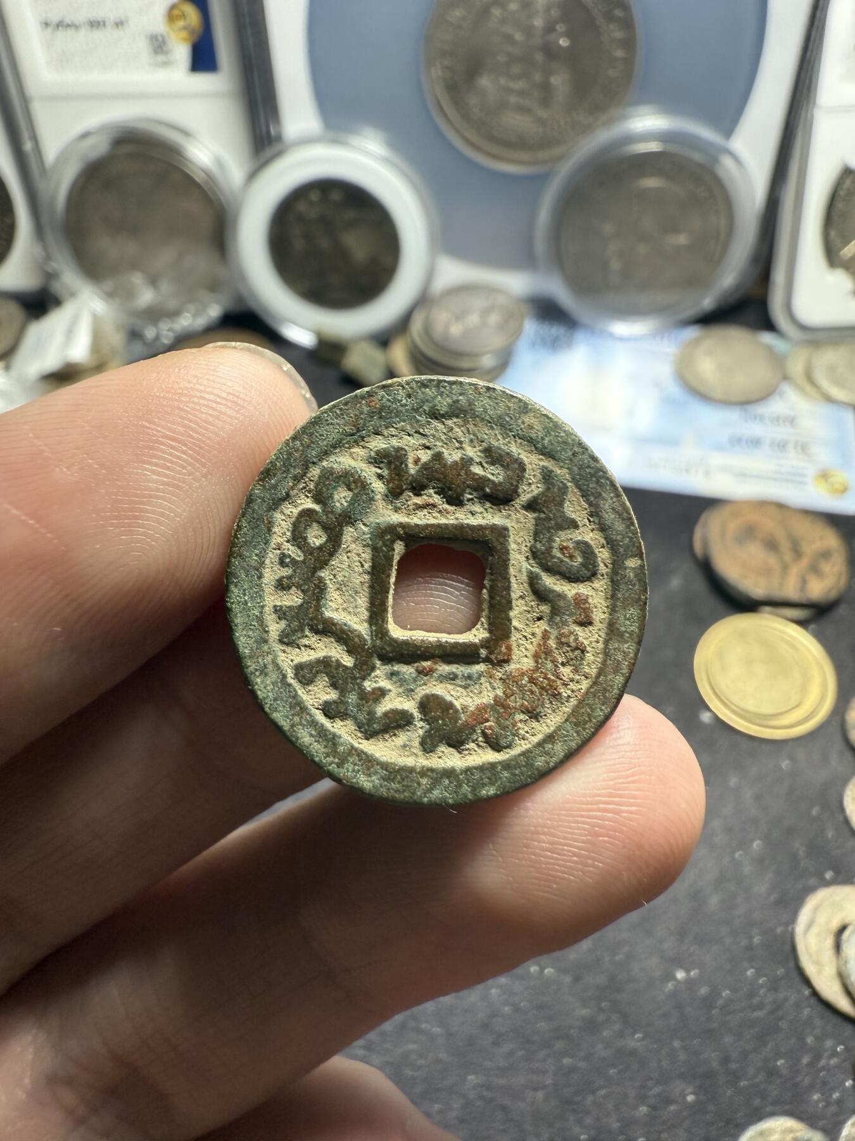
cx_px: 428
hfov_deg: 56.8
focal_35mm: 24
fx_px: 790
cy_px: 570
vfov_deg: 71.6
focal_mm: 2.22
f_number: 2.2
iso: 250
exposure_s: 1/99
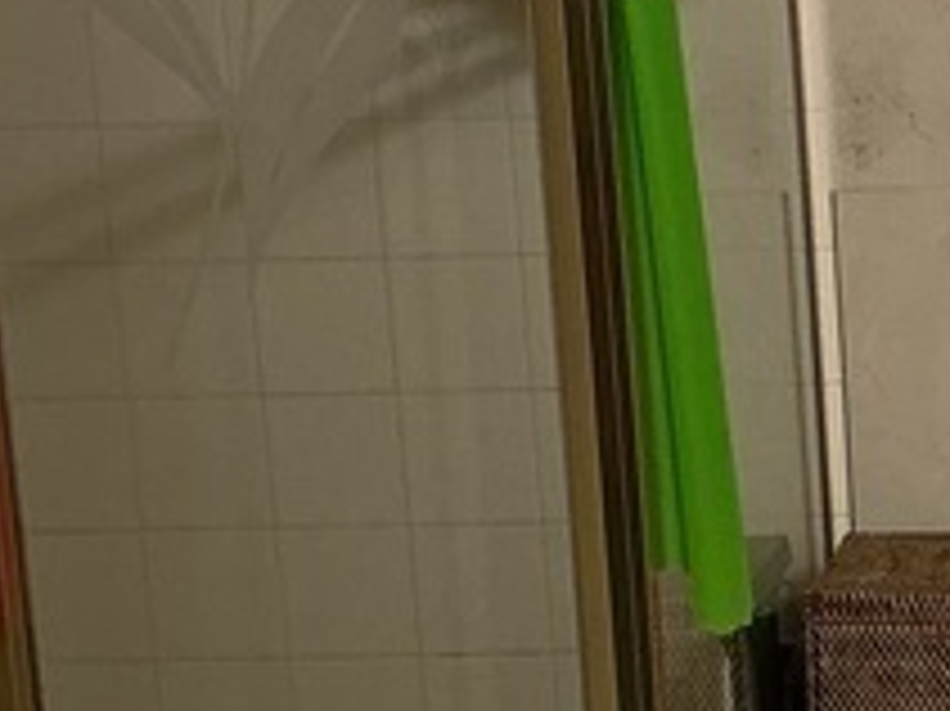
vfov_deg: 10.4
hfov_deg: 13.4
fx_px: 3867
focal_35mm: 141
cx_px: 1328
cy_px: 796
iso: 50
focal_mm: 3
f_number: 1.8
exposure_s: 1/60
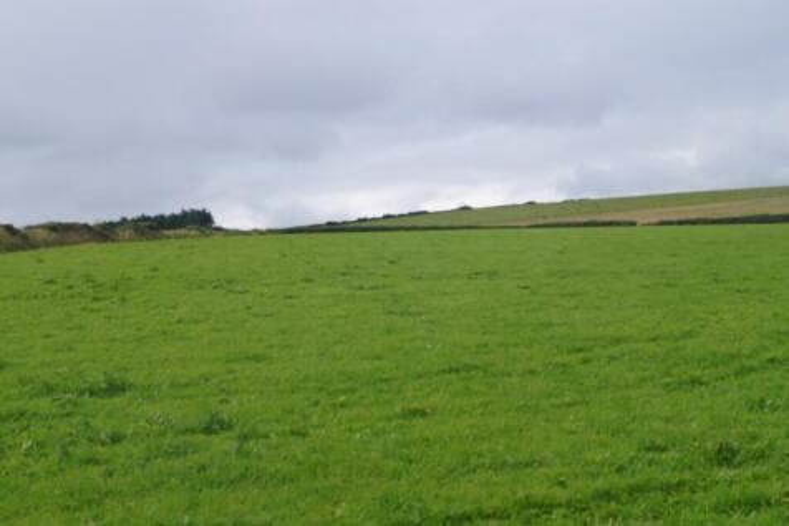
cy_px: 263
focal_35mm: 52
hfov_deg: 37.9
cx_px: 394
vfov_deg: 25.7
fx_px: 1150
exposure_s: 1/80
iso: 100
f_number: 13
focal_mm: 35
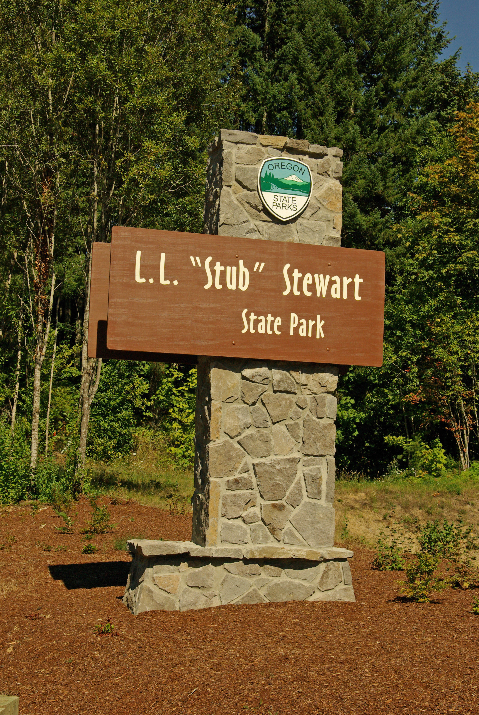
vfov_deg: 34.2
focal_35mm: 58
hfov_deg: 23.3
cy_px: 358
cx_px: 240
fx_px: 1164
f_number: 9.5
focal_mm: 39
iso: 400
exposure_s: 1/1000
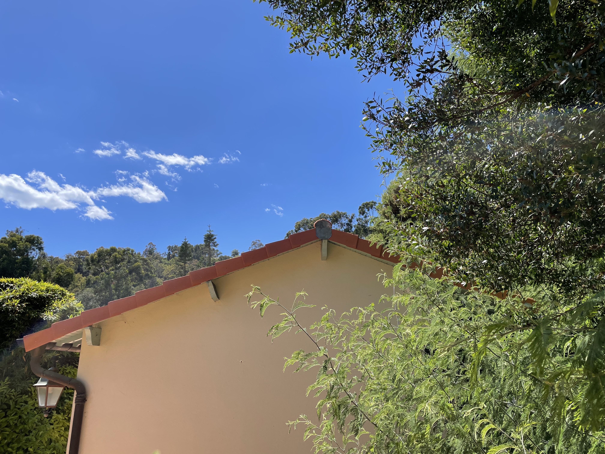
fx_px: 454
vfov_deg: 53.1
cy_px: 227
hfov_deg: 67.3
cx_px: 302
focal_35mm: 26
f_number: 1.6
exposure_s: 1/2882
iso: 32
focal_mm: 4.2
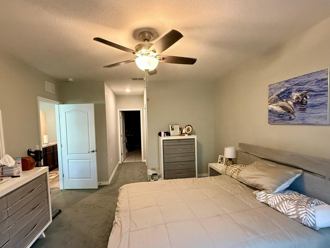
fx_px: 162
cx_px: 162
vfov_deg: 74.7
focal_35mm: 17
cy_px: 129
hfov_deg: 91.0
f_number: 2.2
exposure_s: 1/60
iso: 640
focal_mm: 2.22
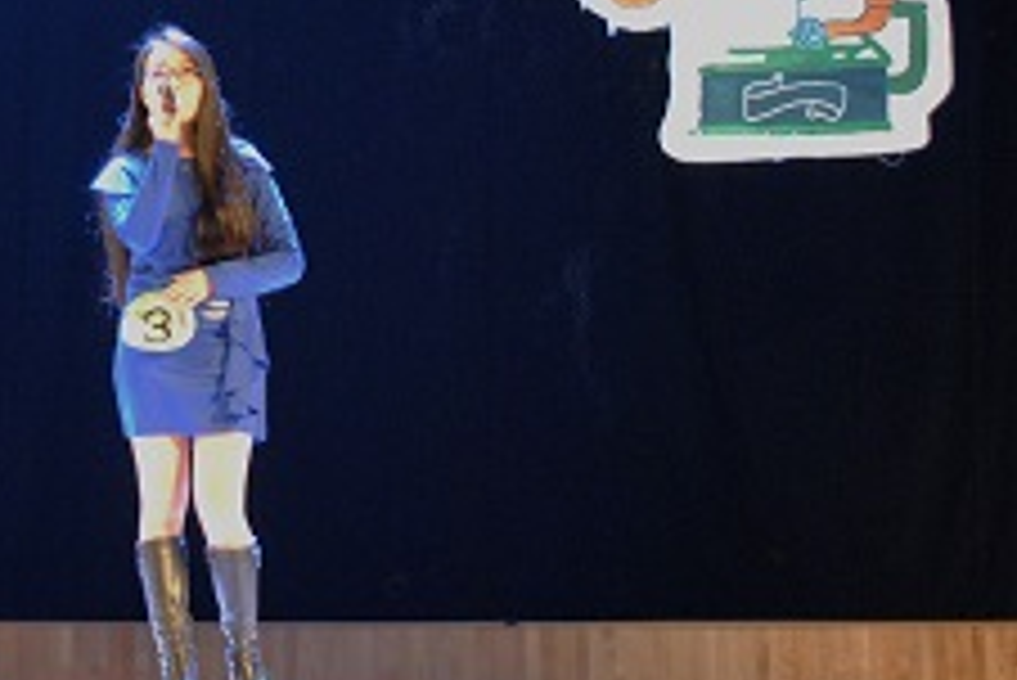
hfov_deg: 21.6
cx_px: 207
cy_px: 99
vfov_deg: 14.6
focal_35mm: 93
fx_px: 2629
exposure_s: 1/8
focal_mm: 28
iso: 1600
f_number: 4.5
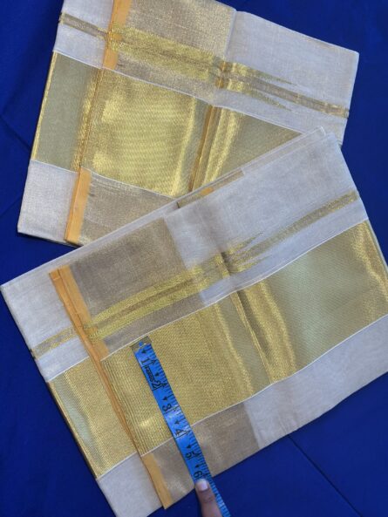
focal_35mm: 48
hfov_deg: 30.3
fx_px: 717
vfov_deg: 39.6
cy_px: 258
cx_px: 194
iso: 160
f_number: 1.78
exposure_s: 1/120
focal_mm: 6.86
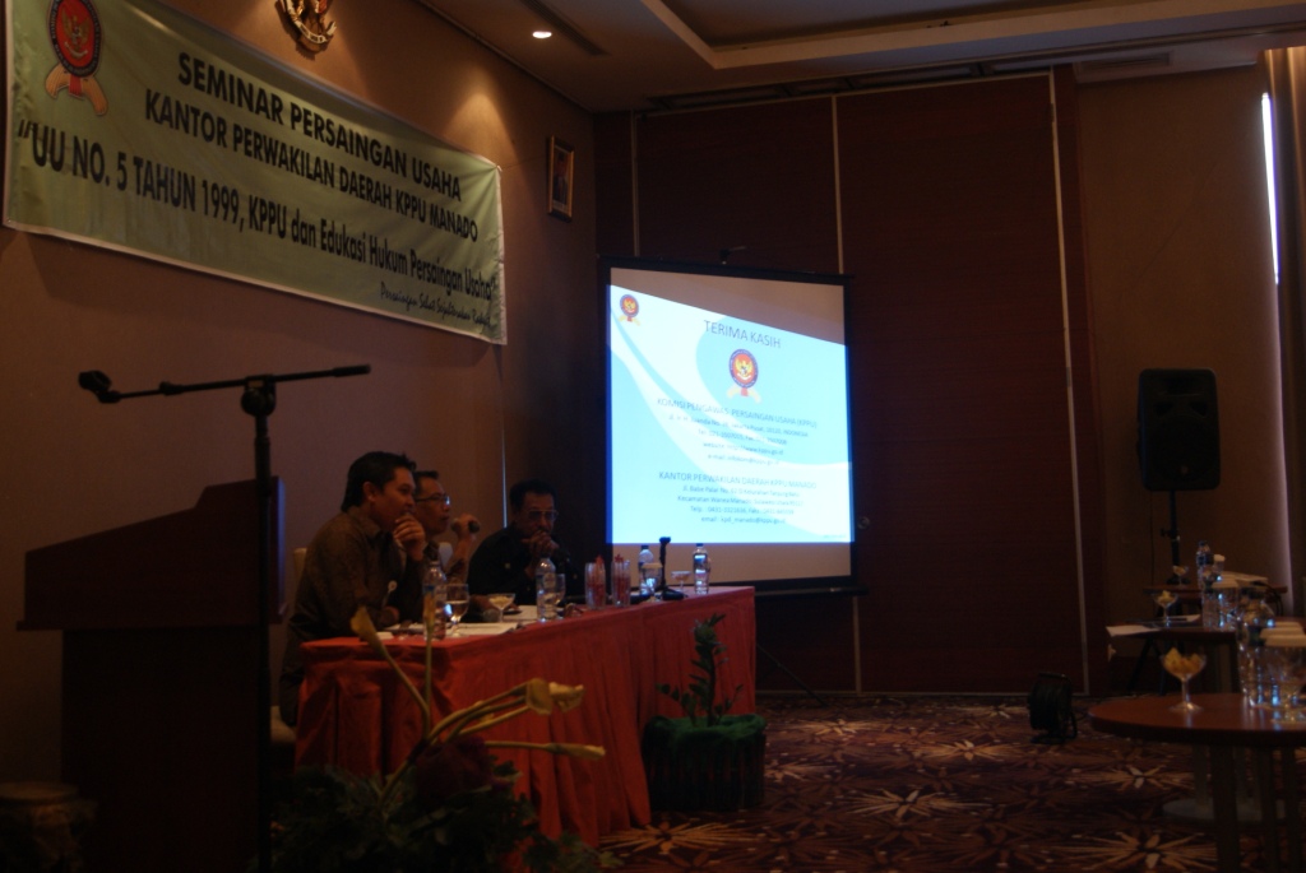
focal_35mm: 42
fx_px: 1525
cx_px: 653
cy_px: 436
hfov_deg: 46.4
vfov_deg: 32.0
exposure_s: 1/20
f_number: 4.5
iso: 400
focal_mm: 28
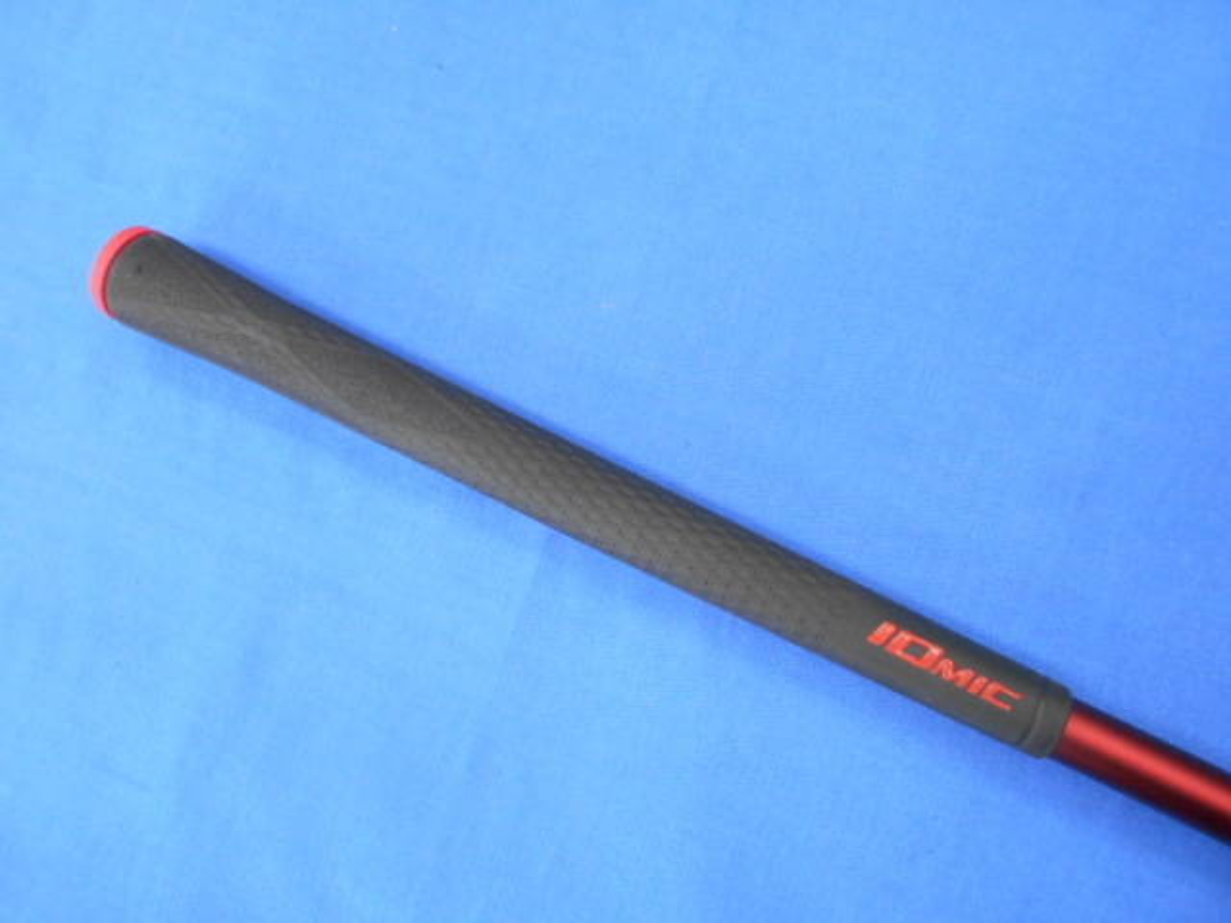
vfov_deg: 53.1
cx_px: 616
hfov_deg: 67.3
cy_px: 462
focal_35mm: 26
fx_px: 925
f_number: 3.2
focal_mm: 4.6
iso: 320
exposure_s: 1/30
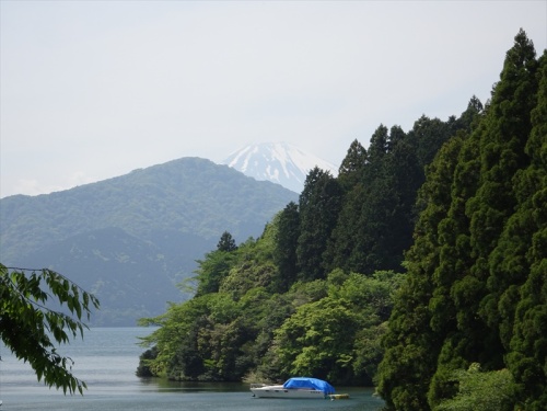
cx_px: 274
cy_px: 206
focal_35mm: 119
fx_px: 1880
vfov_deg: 12.5
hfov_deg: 16.6
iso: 80
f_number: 5.6
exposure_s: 1/500
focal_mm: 20.29
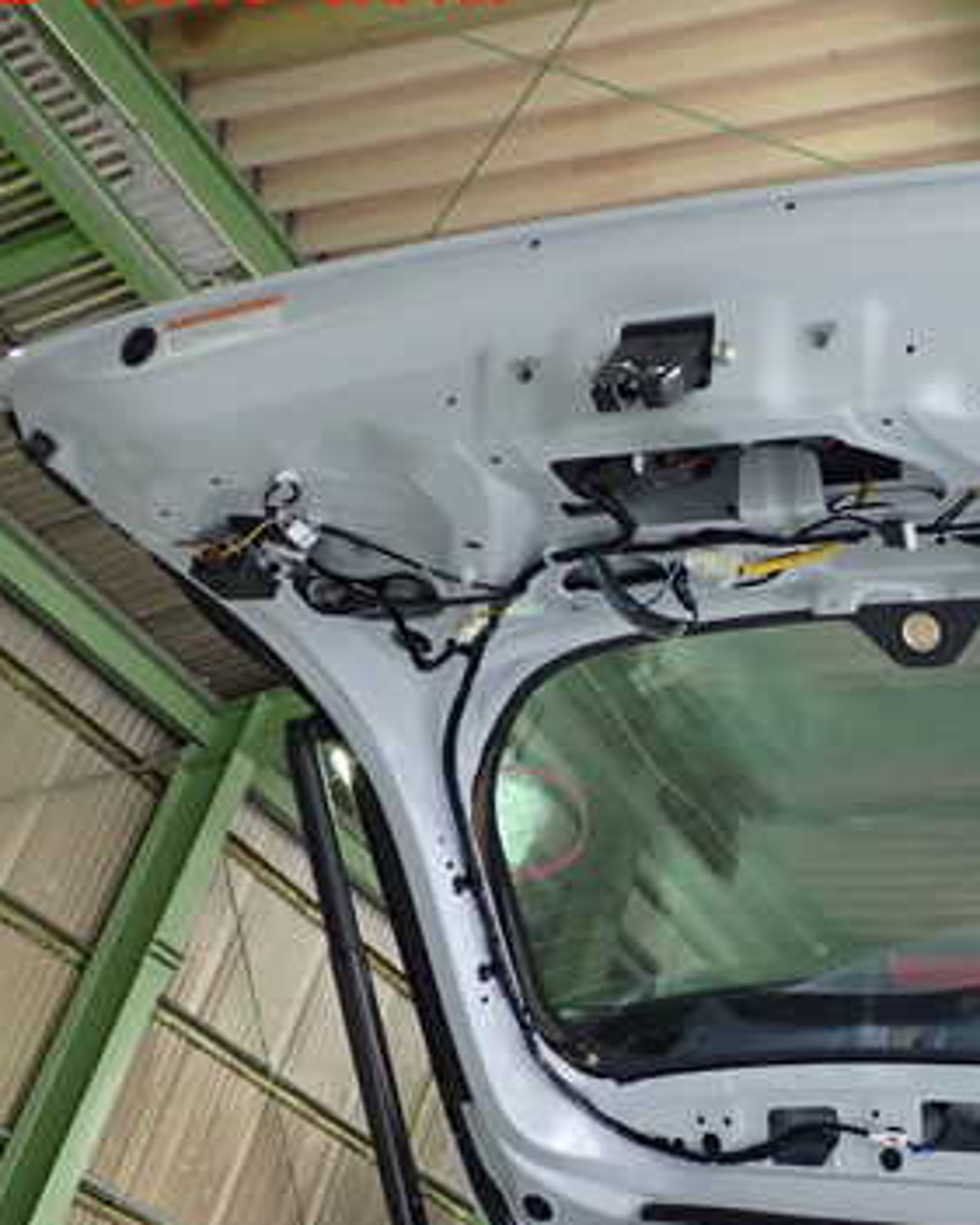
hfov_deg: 28.8
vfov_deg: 37.2
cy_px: 722
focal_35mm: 50
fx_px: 1812
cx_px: 921
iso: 400
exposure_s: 1/30
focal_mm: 5.4
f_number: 2.3
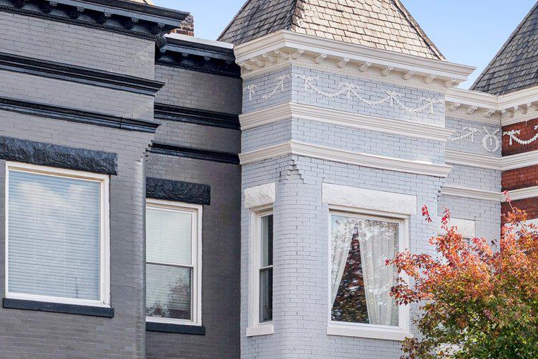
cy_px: 262
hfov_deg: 15.4
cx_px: 609
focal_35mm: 129
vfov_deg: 10.6
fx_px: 1928
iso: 80
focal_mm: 47
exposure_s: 1/200
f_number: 7.1
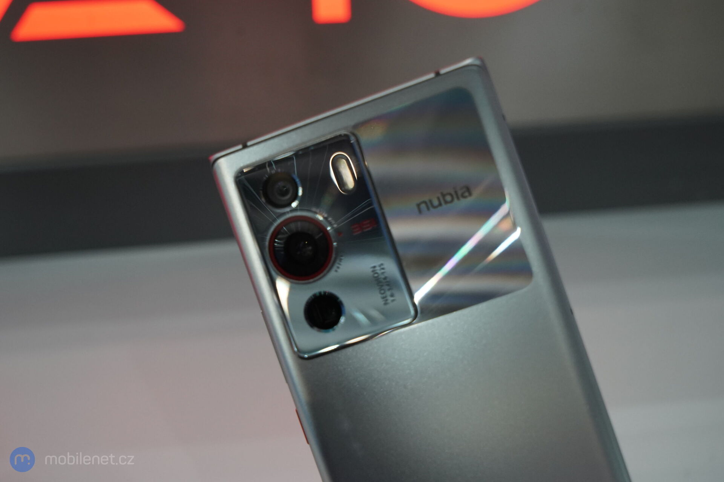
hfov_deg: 40.3
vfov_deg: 27.5
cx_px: 362
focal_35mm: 49
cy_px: 241
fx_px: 985
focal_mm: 49
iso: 3200
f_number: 6.3
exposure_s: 1/160
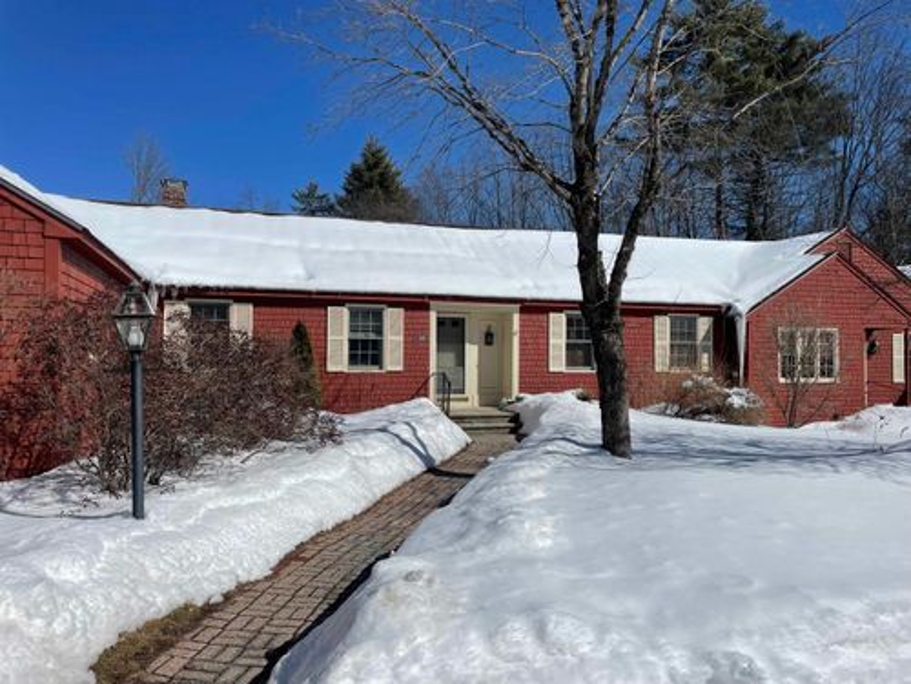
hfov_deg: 67.3
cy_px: 342
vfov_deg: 53.1
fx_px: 684
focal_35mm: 26
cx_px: 456
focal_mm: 4.2
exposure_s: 1/10753
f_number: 1.6
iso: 32
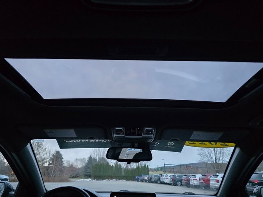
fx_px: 175
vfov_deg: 58.9
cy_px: 98
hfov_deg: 73.9
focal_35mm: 23
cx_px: 132
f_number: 1.7
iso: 1250
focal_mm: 6.3
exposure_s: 1/120
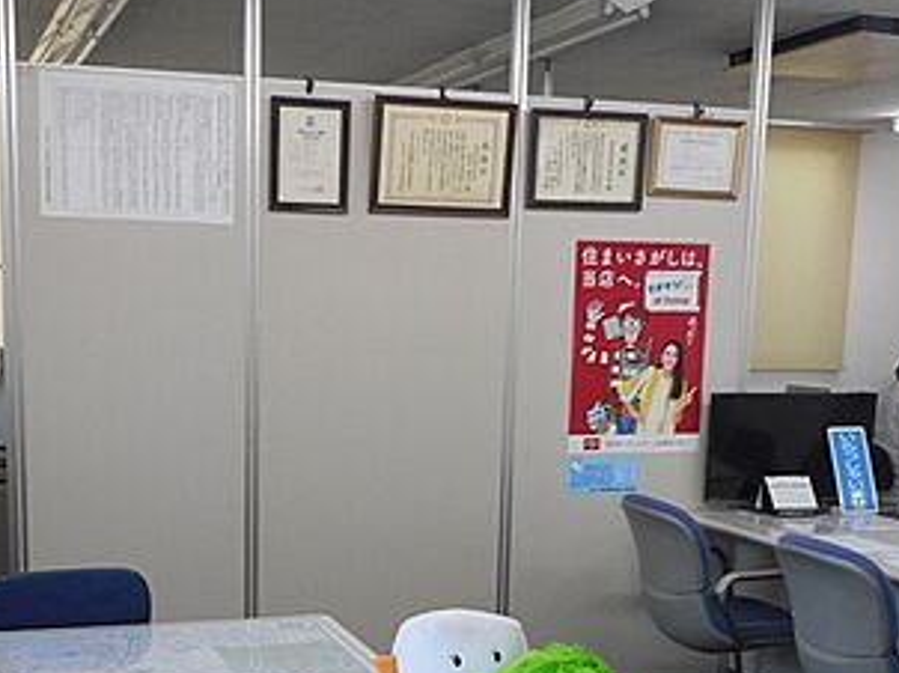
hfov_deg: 36.1
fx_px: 1375
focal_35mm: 53
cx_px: 366
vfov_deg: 26.8
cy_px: 572
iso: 140
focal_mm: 4.5
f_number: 3.7
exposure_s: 1/30
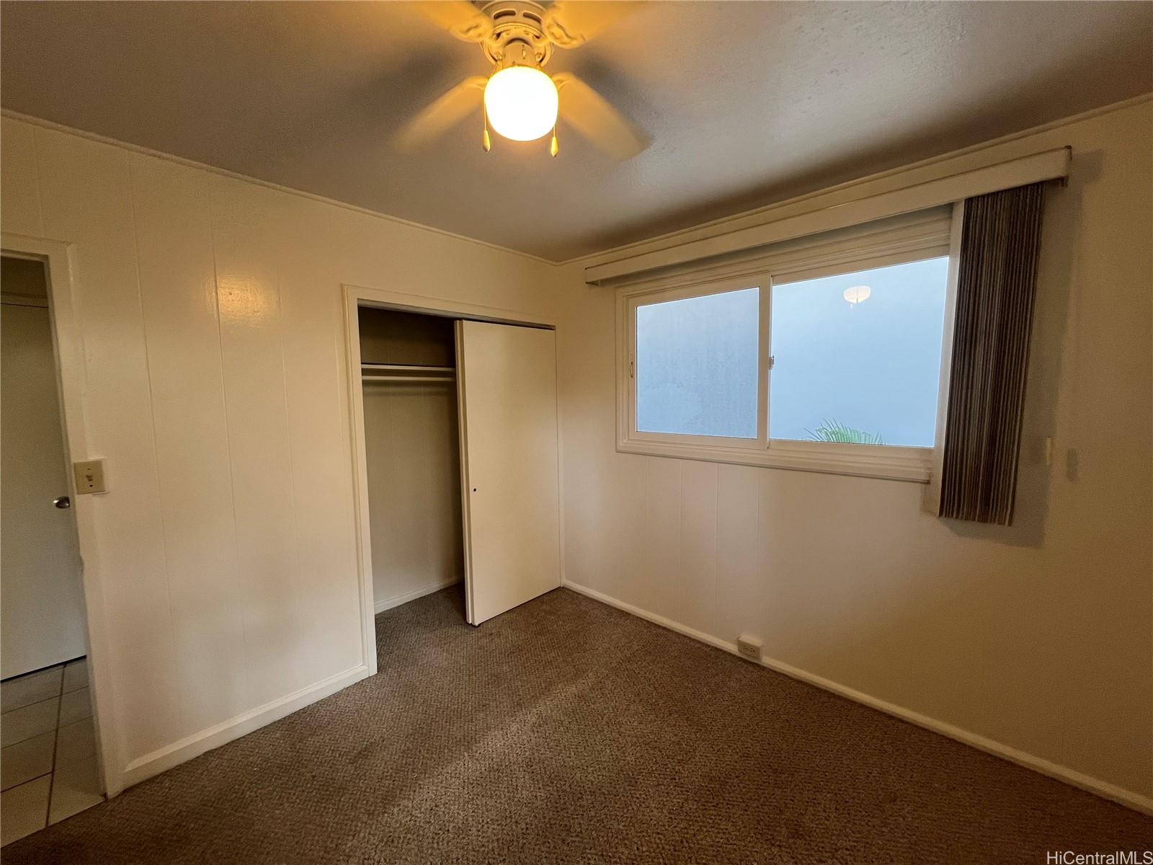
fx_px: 433
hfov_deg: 106.2
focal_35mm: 13
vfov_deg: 89.9
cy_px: 432
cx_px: 576
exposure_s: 1/120
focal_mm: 1.57
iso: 125
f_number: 1.8
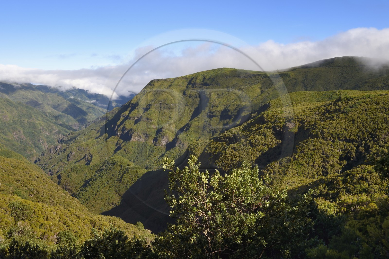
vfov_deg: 41.1
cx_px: 194
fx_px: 346
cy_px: 130
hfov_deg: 58.7
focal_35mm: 32
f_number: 14
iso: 200
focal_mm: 32
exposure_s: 1/200
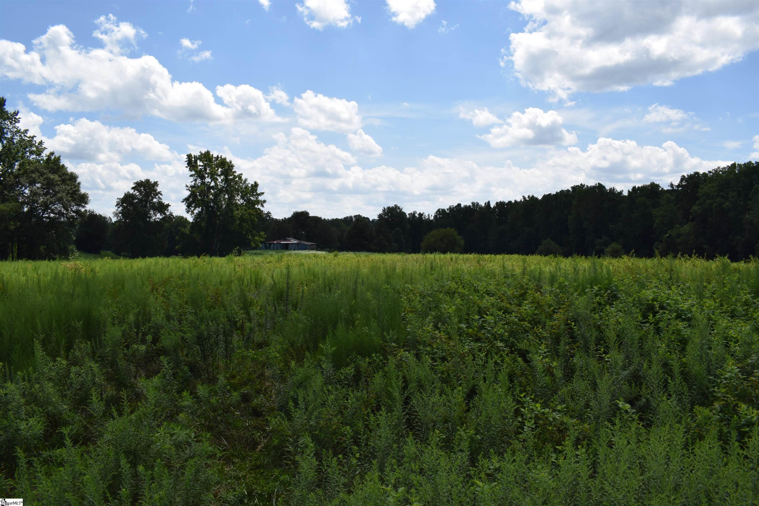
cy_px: 253
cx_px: 380
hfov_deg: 67.4
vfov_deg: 47.9
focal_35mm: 27
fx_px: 569
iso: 100
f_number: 10
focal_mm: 18
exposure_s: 1/200
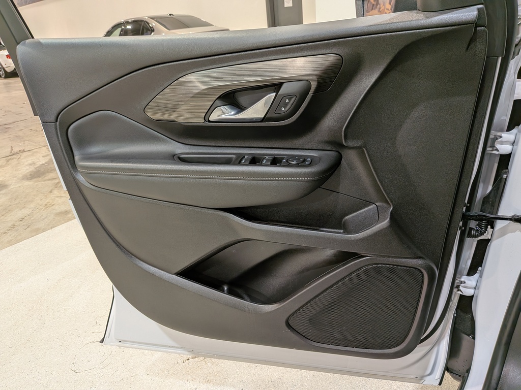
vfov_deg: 56.8
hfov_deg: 71.6
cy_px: 195
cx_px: 260
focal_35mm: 24
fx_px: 361
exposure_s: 1/100
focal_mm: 4.53
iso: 113
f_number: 1.7
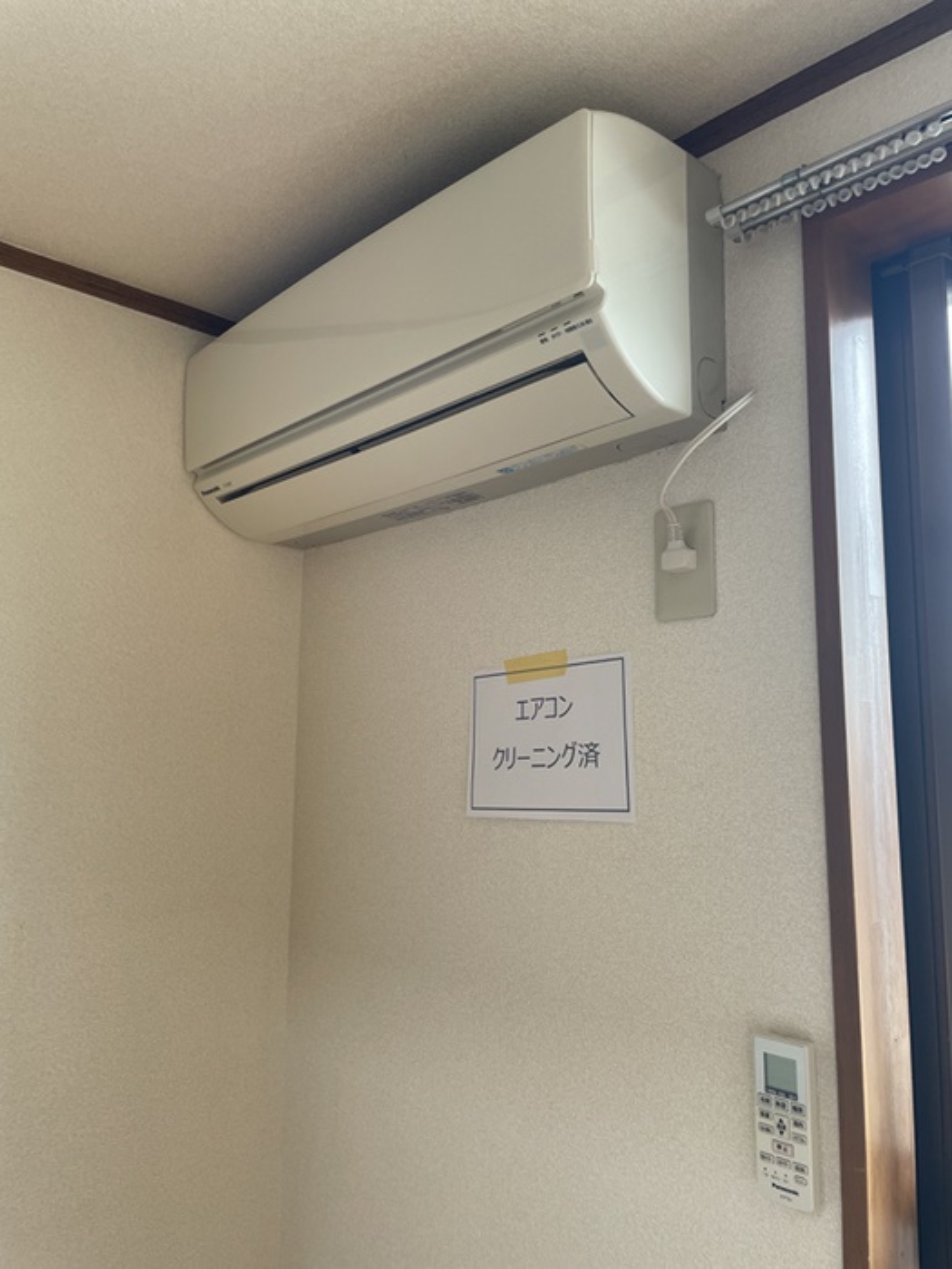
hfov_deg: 53.1
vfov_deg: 67.3
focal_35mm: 26
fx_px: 953
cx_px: 476
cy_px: 634
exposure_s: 1/121
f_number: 1.6
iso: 64
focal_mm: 4.2
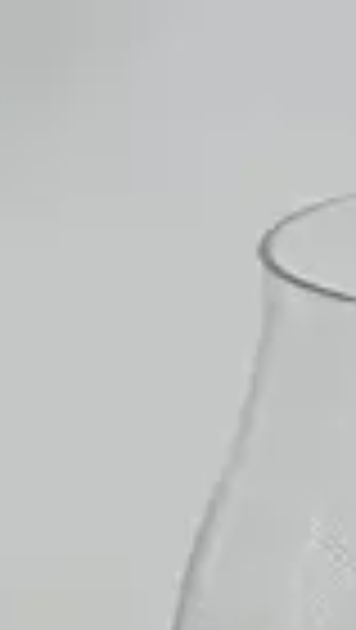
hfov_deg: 12.9
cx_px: 590
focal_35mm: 87
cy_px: 801
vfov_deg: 22.1
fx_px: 1456
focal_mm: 4.22
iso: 54
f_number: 1.8
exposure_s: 1/103
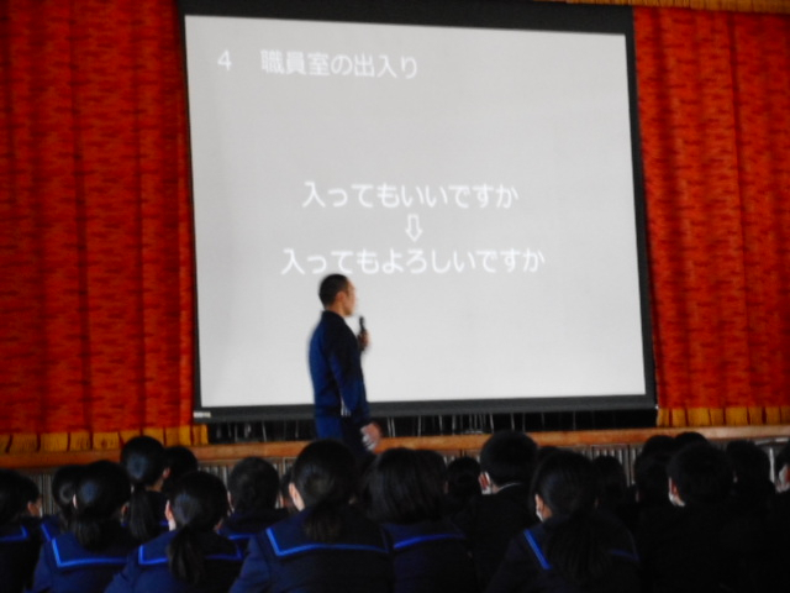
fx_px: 2670
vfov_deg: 12.7
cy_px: 296
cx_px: 395
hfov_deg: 16.8
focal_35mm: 117
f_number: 5.9
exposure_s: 1/6
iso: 800
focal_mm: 20.9
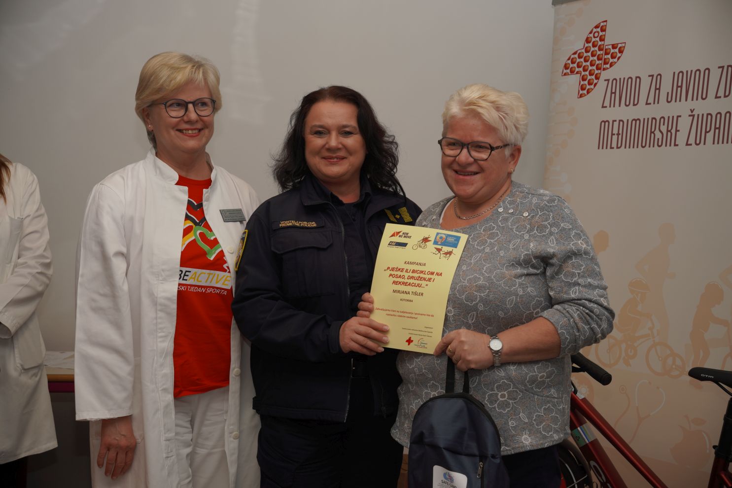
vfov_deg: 26.6
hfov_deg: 39.1
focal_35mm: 51
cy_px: 244
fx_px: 1031
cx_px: 366
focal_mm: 33.8
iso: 100
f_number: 4
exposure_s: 1/200
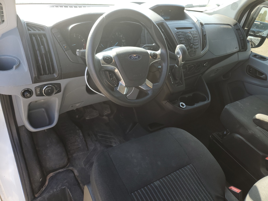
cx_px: 134
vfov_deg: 53.1
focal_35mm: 26
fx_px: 201
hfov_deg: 67.3
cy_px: 100
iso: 50
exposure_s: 1/196
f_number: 1.5
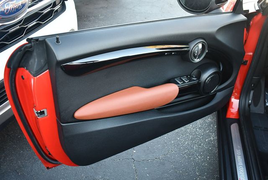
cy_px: 90
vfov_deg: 36.9
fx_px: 268
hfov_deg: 53.1
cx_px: 134
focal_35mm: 36
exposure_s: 1/250
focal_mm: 18
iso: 800
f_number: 3.5
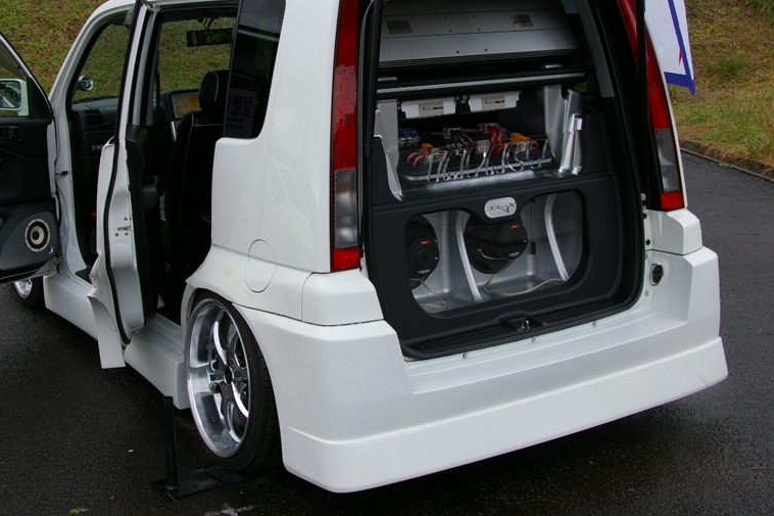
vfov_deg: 26.5
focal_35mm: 51
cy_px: 169
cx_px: 321
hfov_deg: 39.0
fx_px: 1089
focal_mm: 25
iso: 200
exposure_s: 1/250
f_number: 8
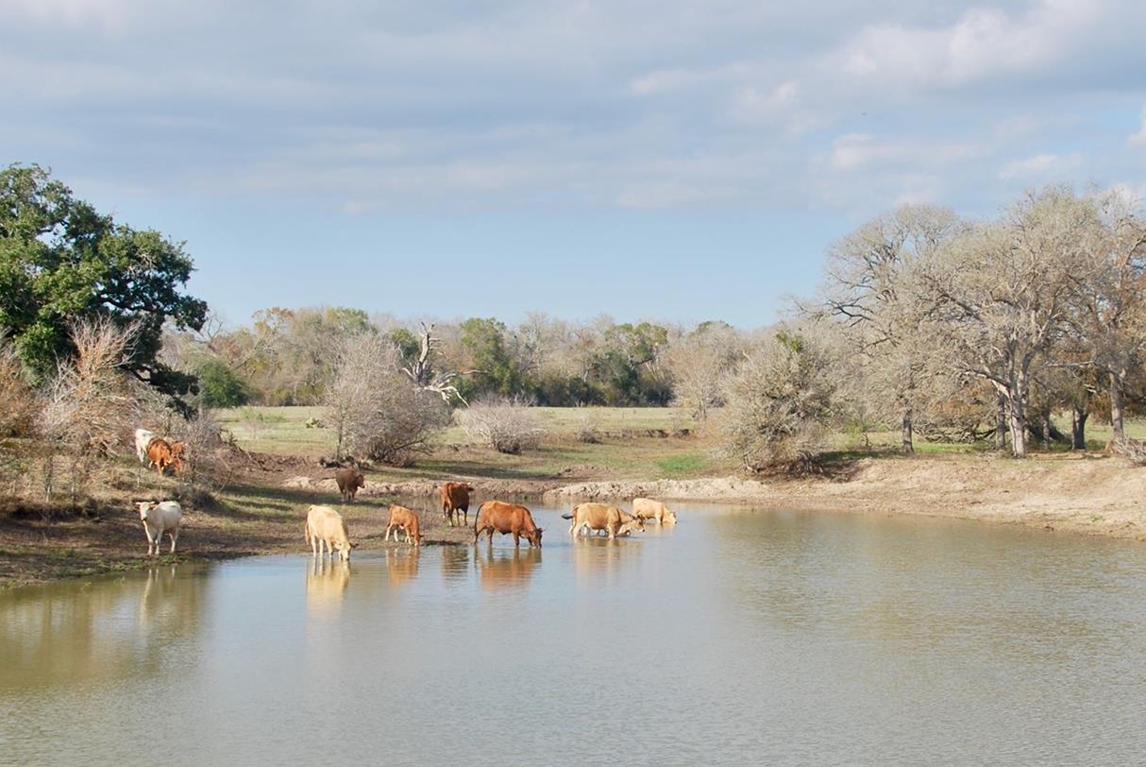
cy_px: 440
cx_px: 649
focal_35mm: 81
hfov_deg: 25.0
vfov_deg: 16.9
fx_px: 2581
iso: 100
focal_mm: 32
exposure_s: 1/250
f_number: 8
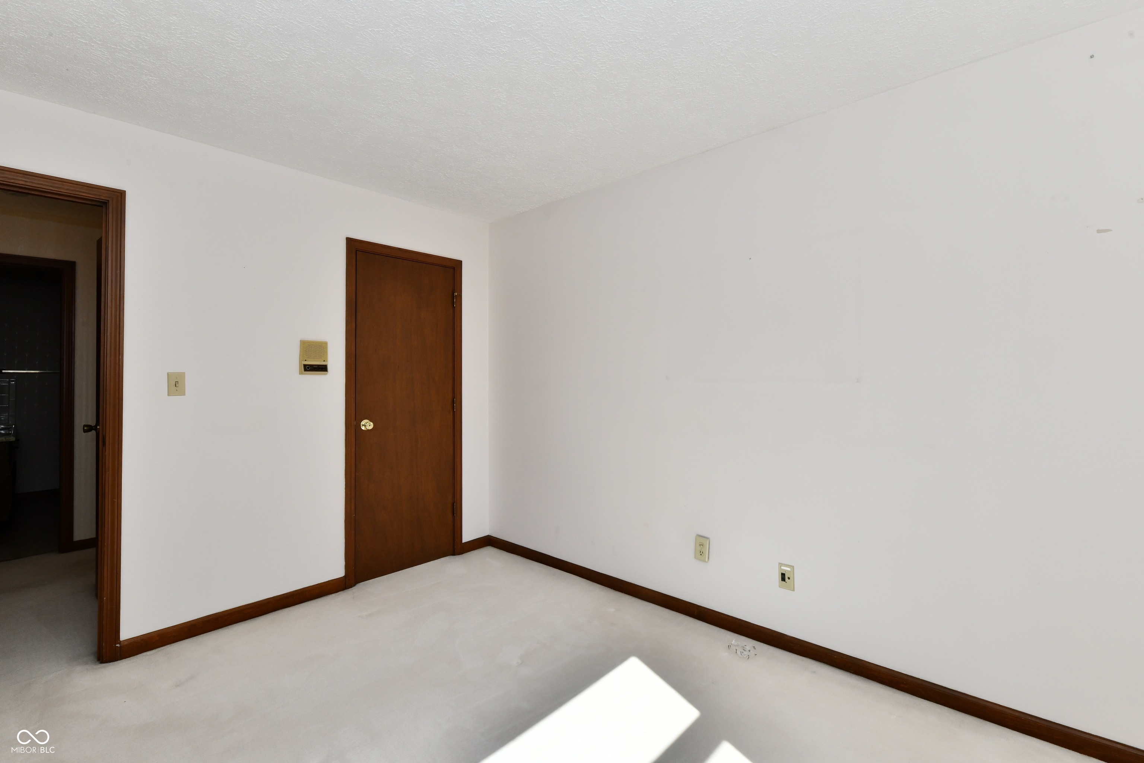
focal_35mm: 16
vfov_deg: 73.7
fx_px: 508
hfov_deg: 96.7
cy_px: 382
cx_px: 572
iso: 640
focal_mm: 16
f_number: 14
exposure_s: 1/250
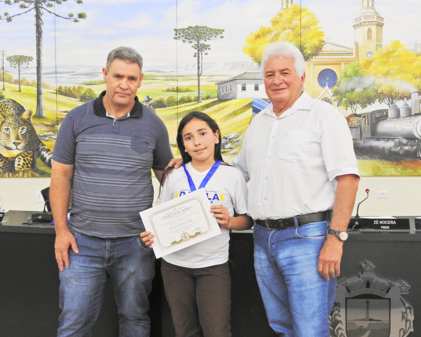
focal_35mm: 48
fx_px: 598
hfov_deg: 38.8
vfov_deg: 31.4
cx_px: 210
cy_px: 170
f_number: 5
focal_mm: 8.1
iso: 400
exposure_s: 1/8
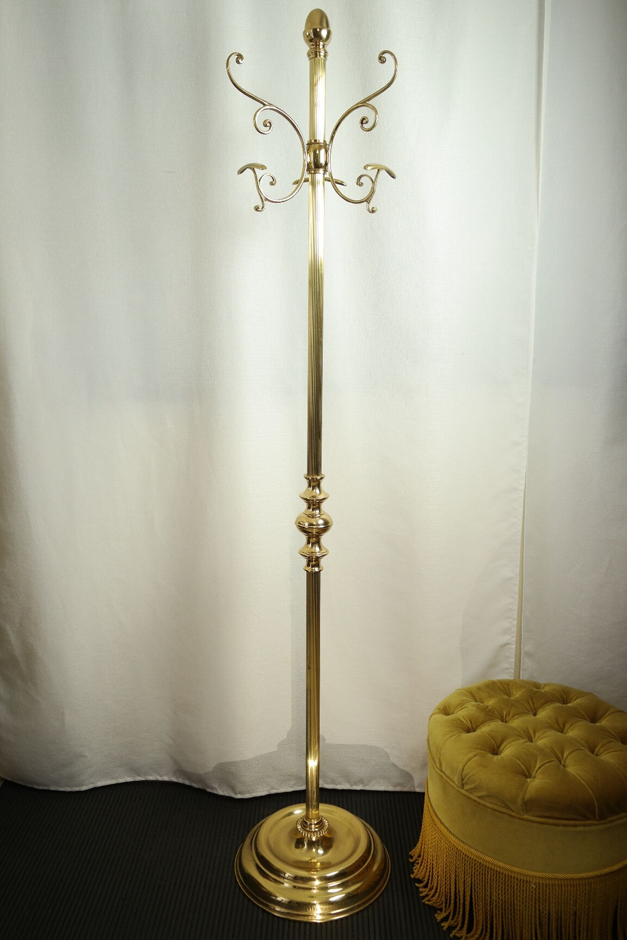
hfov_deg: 43.6
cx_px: 314
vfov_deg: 61.9
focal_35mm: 30
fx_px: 784
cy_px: 470
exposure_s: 1/30
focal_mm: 20
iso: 400
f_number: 6.3
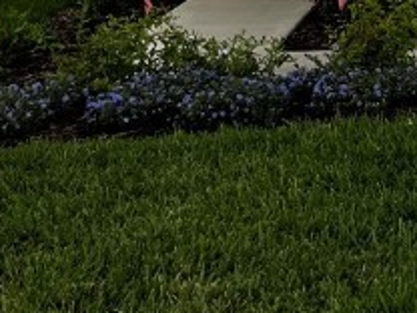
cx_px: 756
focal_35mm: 128
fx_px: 1542
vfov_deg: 10.4
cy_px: -369
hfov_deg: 13.7
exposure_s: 1/555
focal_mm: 5.1
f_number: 1.6
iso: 50
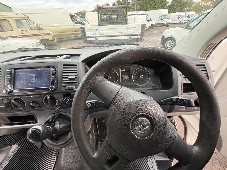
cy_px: 85
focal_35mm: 14
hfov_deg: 102.1
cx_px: 114
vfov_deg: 85.7
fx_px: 92
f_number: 2.2
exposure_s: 1/68
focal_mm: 2.22
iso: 200
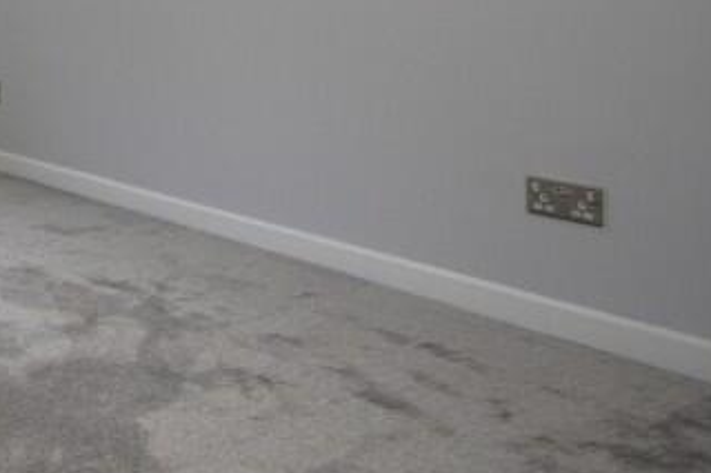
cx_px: -222
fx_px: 947
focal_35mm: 48
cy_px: -48
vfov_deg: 25.9
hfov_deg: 31.4
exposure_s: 1/20
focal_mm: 10
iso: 250
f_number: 5
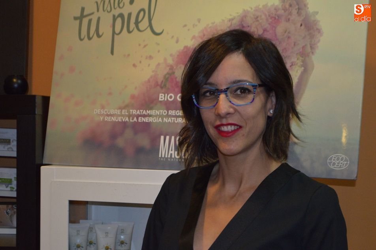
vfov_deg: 16.5
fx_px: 861
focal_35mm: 82
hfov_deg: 24.6
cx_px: 188
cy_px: 125
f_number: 5.6
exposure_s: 1/60
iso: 2000
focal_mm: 55
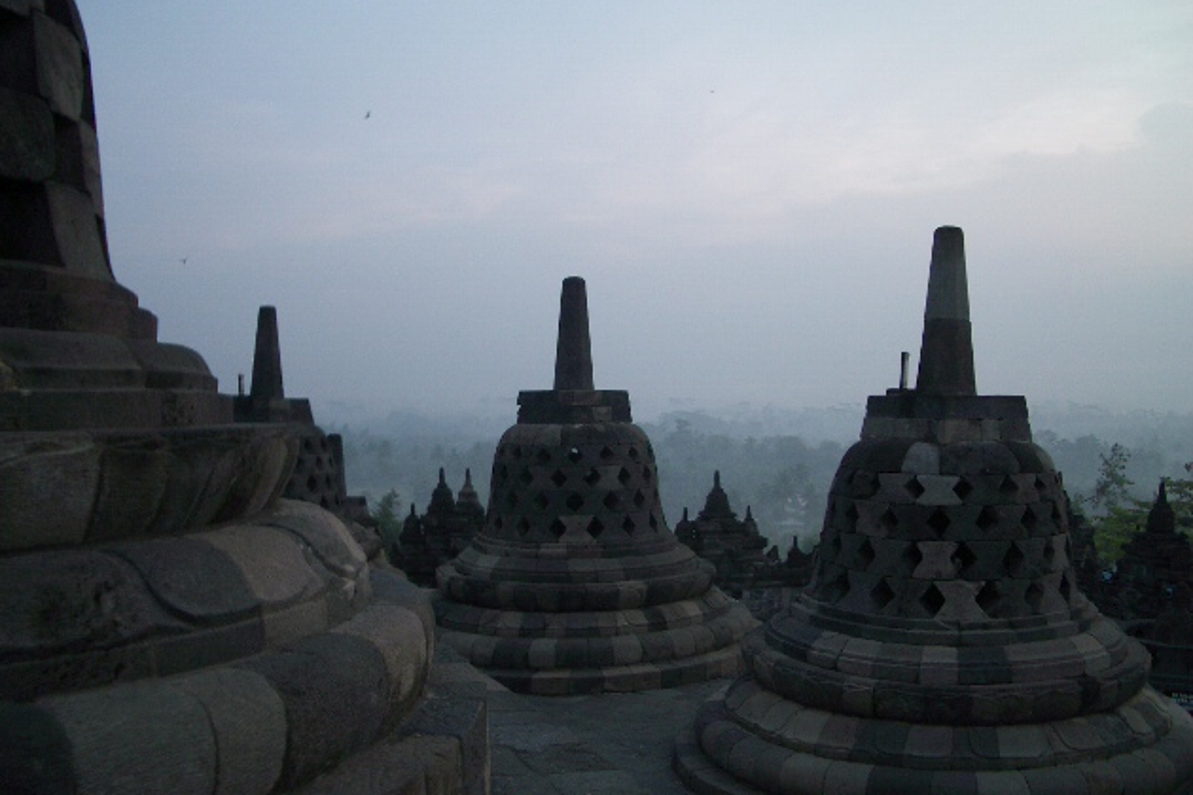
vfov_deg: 35.9
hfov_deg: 51.9
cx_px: 593
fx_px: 1226
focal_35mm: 37
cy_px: 415
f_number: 2.6
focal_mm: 5.8
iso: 50
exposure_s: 1/160
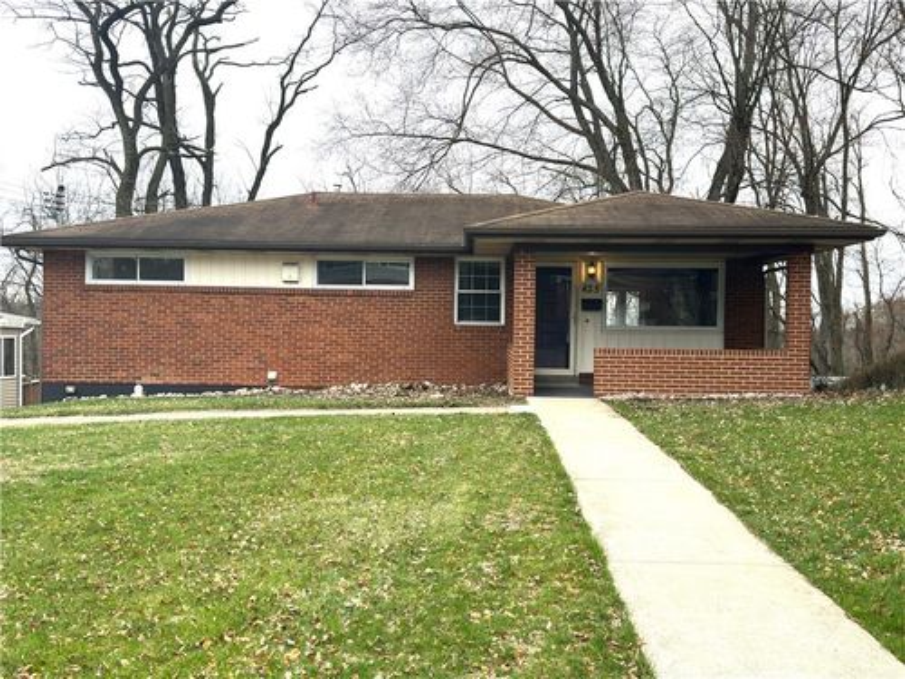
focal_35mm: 37
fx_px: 967
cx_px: 452
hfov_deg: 50.1
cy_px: 340
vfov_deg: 38.7
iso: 80
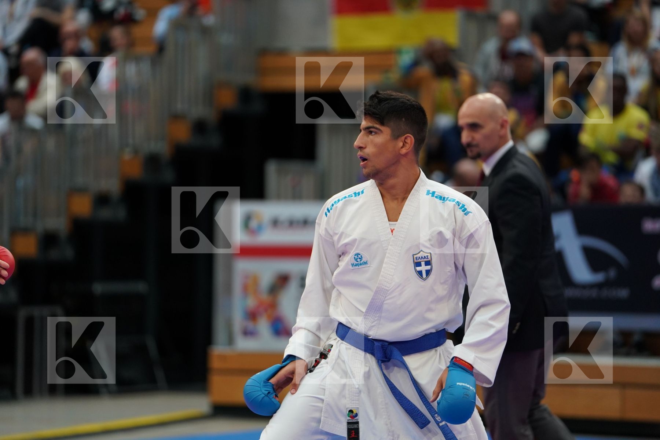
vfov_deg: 7.5
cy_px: 220
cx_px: 330
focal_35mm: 182
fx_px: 3336
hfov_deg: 11.3
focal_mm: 182
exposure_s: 1/1000
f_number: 2.8
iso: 1600
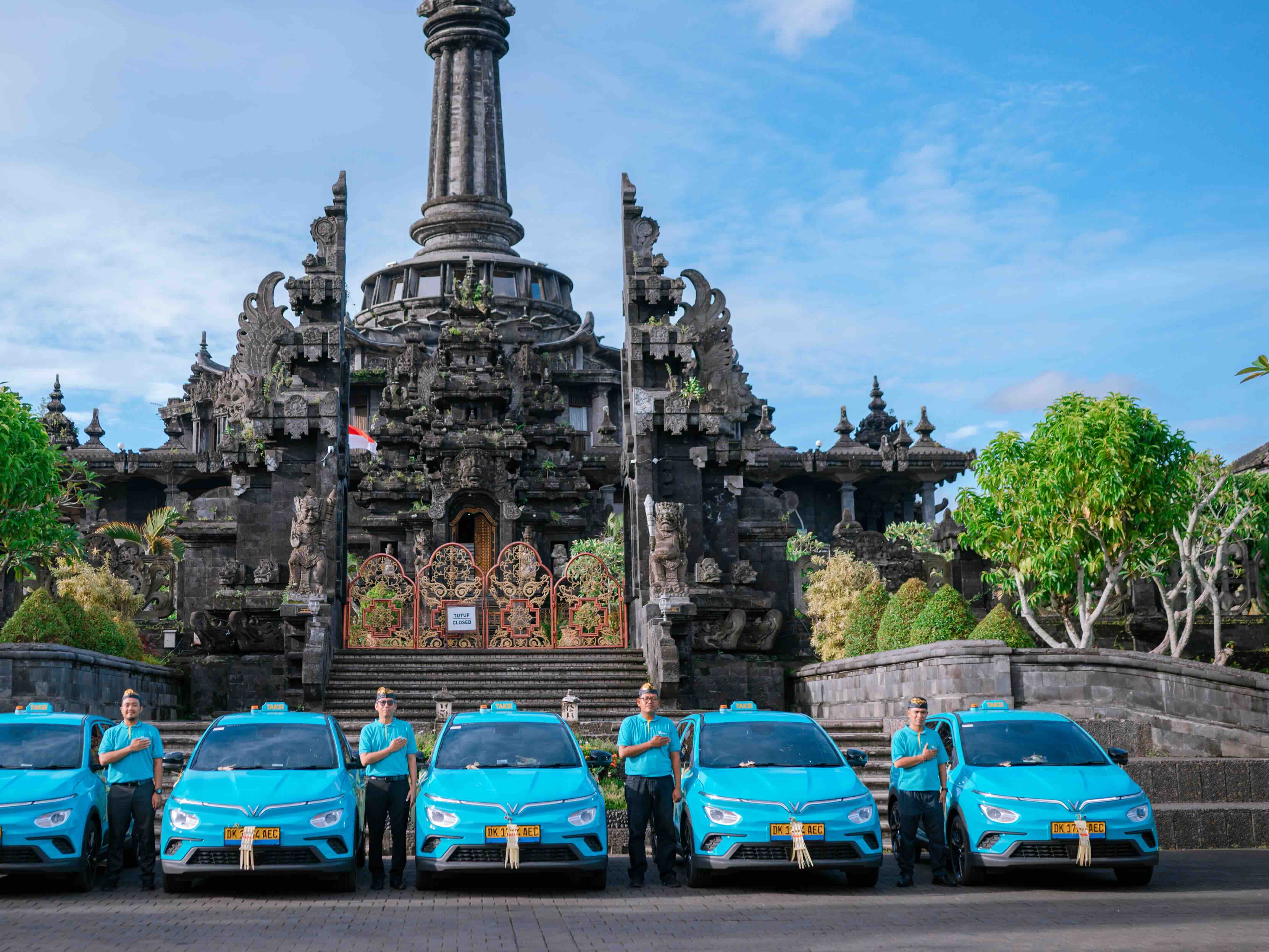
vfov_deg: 30.8
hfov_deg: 40.1
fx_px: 1723
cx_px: 470
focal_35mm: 47
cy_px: 382
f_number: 2.8
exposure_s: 1/1250
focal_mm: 35
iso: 160
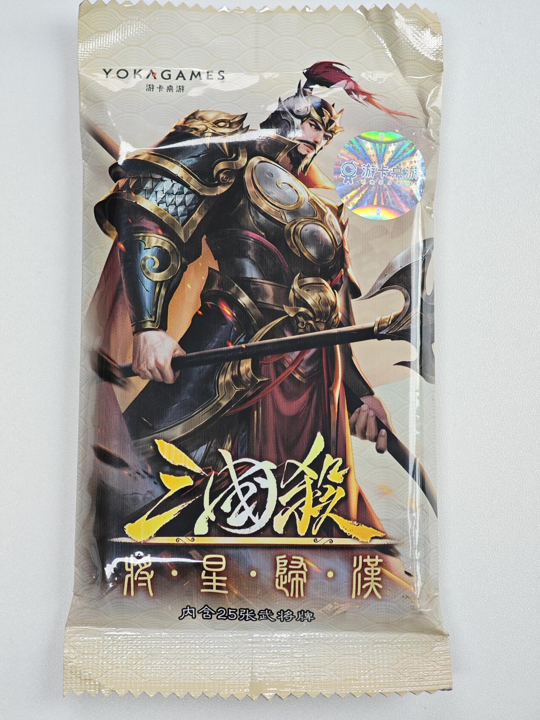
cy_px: 345
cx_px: 257
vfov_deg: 24.4
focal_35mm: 80
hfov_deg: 18.4
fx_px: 1664
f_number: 1.8
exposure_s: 1/100
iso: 80
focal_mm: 12.28
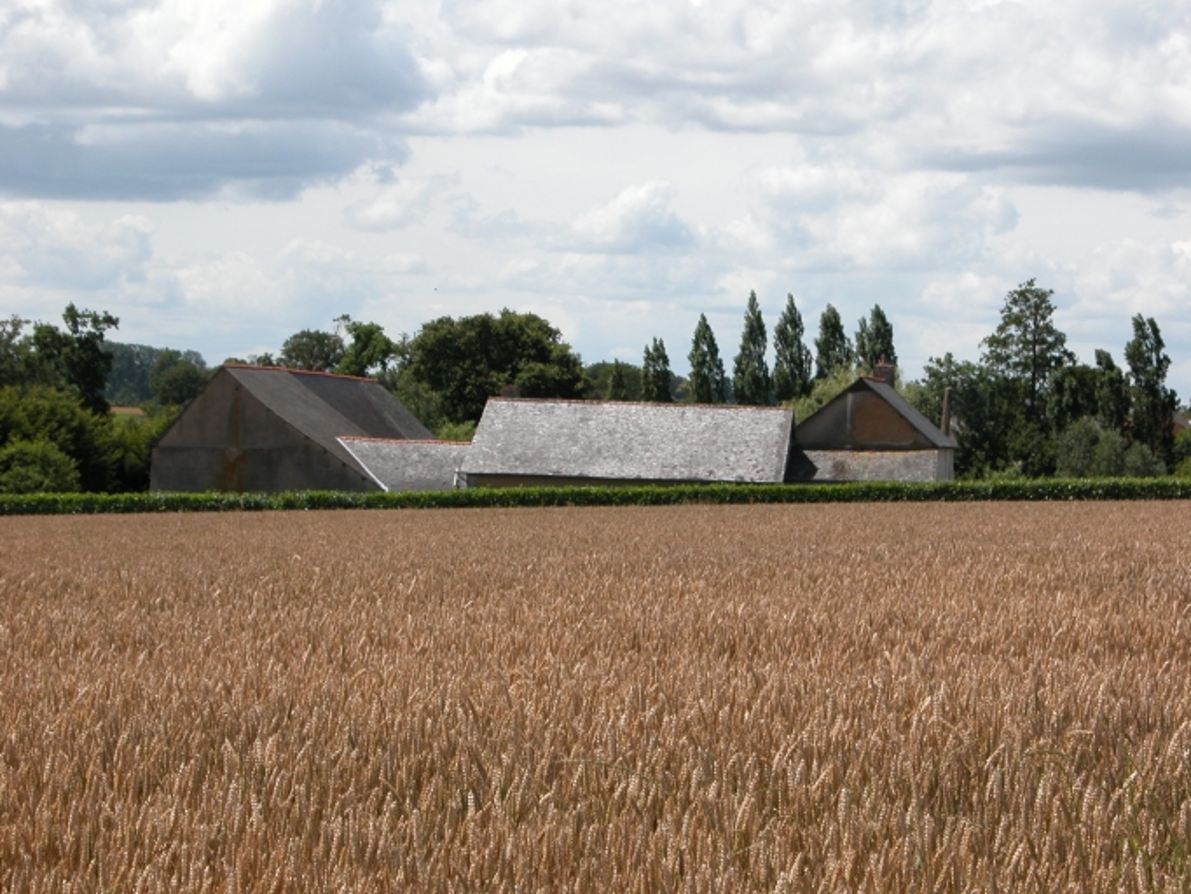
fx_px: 3993
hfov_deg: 17.0
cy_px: 447
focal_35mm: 116
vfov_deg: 12.8
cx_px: 596
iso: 100
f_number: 5.9
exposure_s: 1/437
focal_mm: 29.5
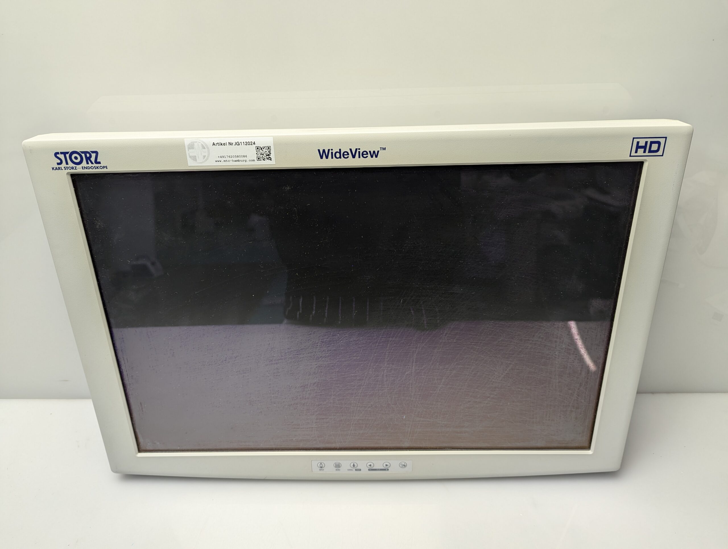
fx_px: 505
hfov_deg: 71.5
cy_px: 274
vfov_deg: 56.9
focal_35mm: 24
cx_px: 364
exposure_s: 1/33.3
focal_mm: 6.81
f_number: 1.85
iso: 46
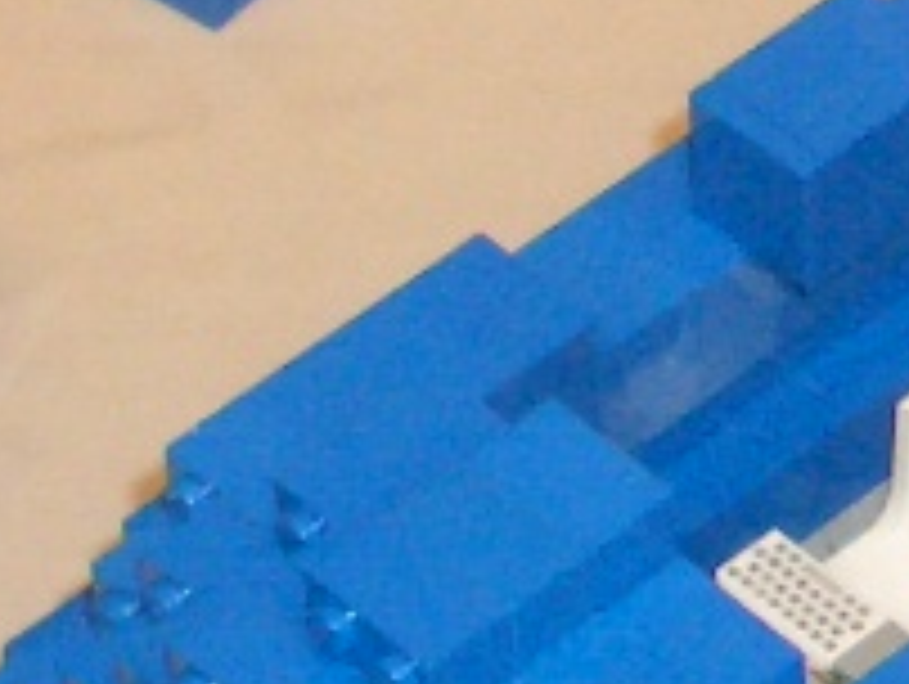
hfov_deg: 6.3
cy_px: -464
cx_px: 1116
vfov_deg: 4.8
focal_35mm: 310
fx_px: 8150
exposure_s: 1/60
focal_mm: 8.2
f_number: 3.1
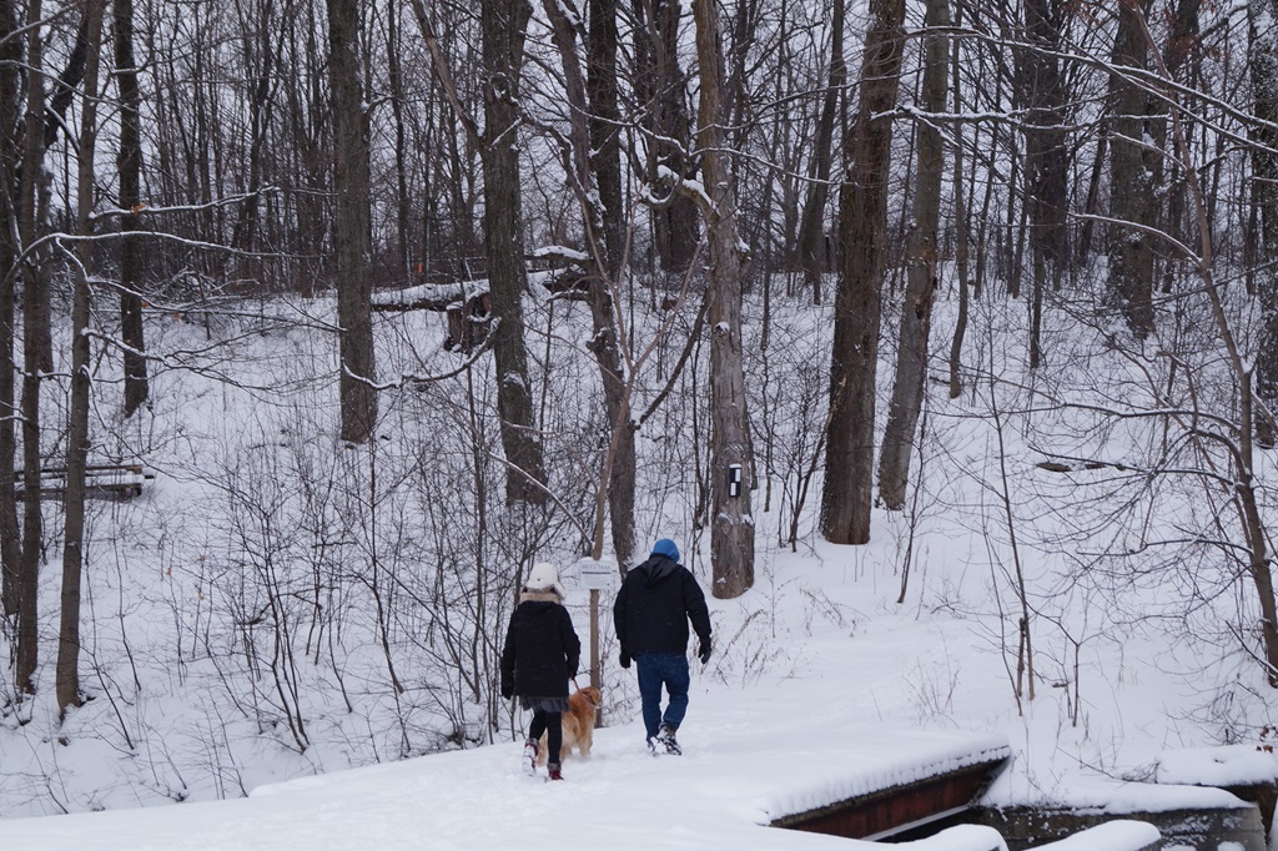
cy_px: 426
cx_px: 639
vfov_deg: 16.5
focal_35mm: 82
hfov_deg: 24.6
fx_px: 2928
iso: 100
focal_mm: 55
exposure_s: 1/125
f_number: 7.1
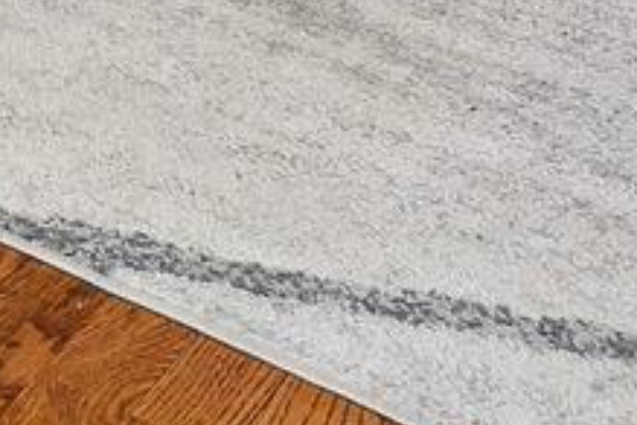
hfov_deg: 11.7
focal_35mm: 134
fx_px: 2371
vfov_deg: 7.8
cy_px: -1129
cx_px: -1009
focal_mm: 17
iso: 400
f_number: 8
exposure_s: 1/10
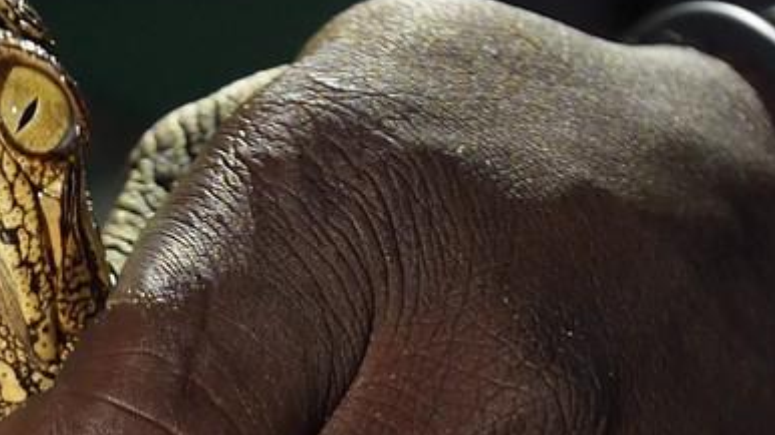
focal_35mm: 252
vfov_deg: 4.6
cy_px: 1223
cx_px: 392
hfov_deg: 8.6
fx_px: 5178
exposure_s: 1/60
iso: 1600
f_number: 5.6
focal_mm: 58
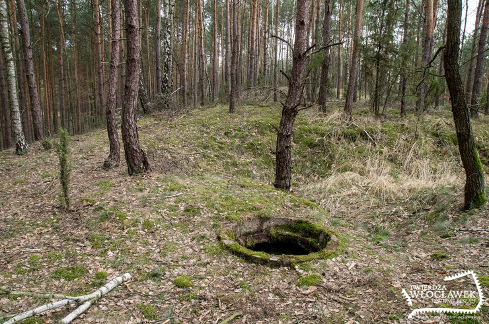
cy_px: 162
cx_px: 244
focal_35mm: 26
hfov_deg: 70.5
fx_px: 346
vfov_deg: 50.3
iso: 100
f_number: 11
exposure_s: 1/15
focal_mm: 17
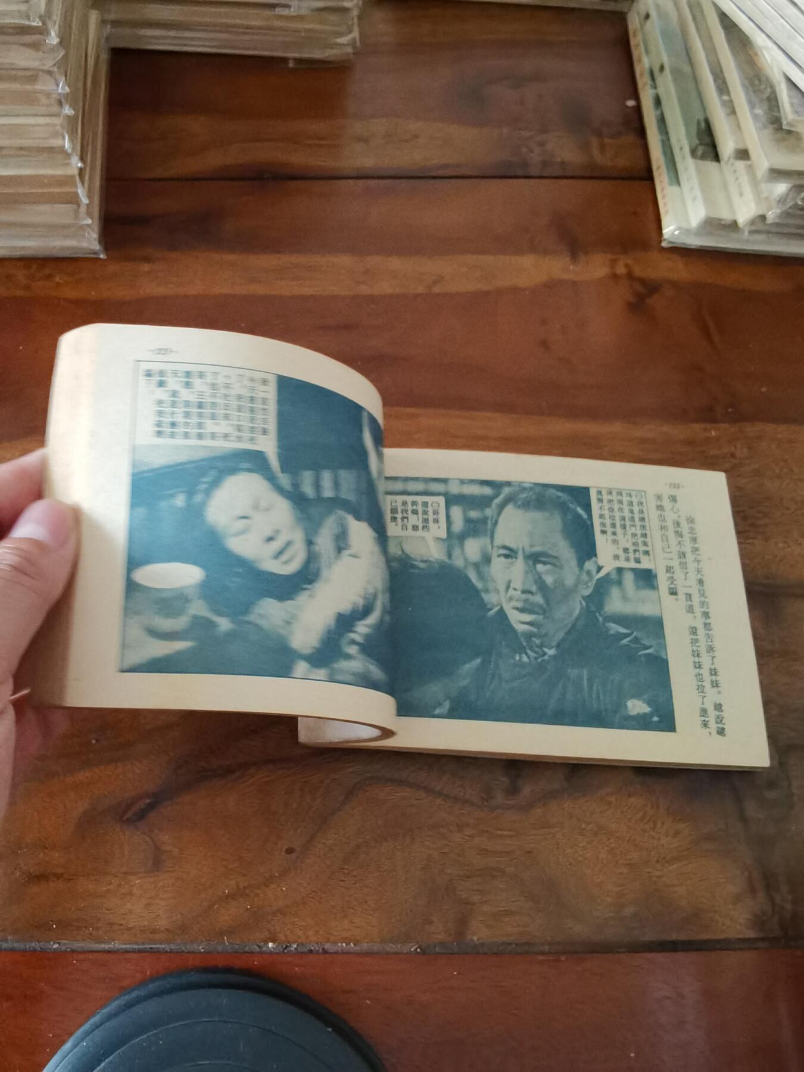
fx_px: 836
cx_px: 402
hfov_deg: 51.4
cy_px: 536
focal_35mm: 27
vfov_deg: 65.3
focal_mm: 2.26
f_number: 2.2
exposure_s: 1/20
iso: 500
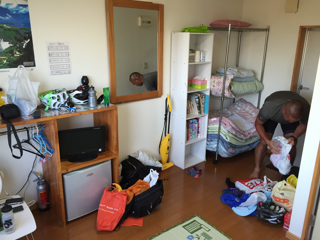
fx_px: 268
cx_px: 160
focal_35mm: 29
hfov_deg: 61.7
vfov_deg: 48.2
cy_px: 120
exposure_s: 1/30
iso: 32
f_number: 2.2
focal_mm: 4.15
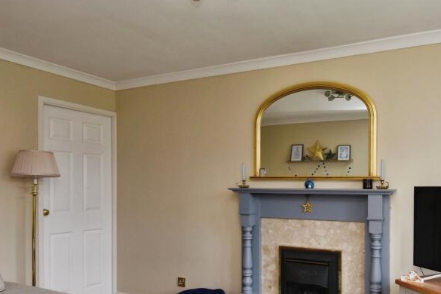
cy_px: 190
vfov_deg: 45.9
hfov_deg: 64.1
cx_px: 286
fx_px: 343
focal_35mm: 28
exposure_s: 1/25
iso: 500
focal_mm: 16
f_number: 7.1
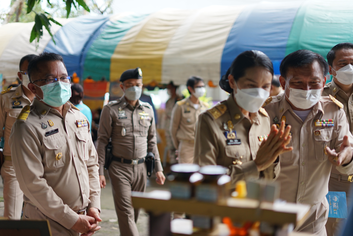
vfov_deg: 27.0
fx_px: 490
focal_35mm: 50
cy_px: 118
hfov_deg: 39.6
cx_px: 176
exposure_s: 1/1250
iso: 400
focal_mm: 50
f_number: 1.8
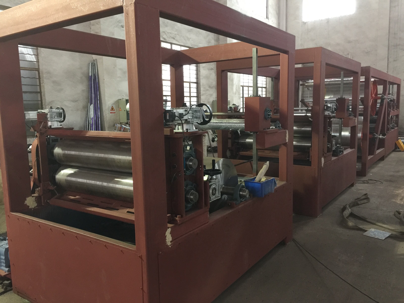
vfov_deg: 48.2
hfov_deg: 61.7
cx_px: 202
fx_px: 338
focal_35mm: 29
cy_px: 152
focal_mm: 4.15
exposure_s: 1/10
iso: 125
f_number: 2.2
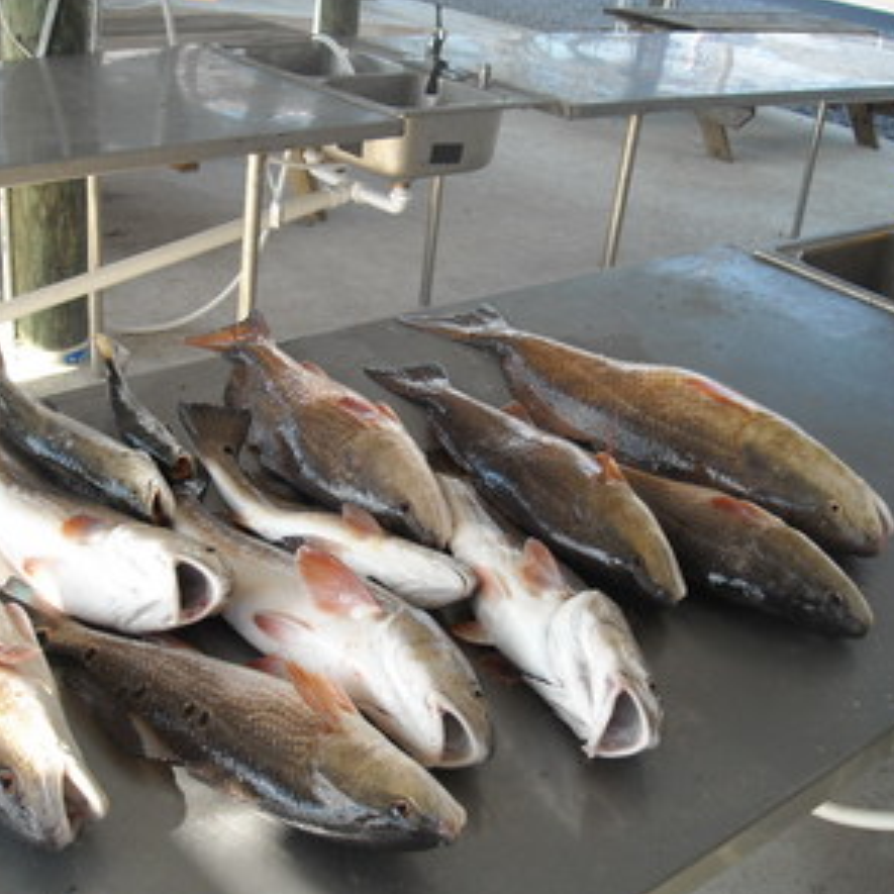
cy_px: 449
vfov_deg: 40.0
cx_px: 330
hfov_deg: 39.7
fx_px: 1227
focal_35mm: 42
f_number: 2.8
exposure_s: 1/239
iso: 64
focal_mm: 5.7
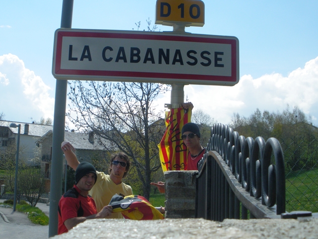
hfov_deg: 51.4
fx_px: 331
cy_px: 120
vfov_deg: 39.7
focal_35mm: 36
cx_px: 159
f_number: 5.4
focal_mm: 6.3
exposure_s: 1/400
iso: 64
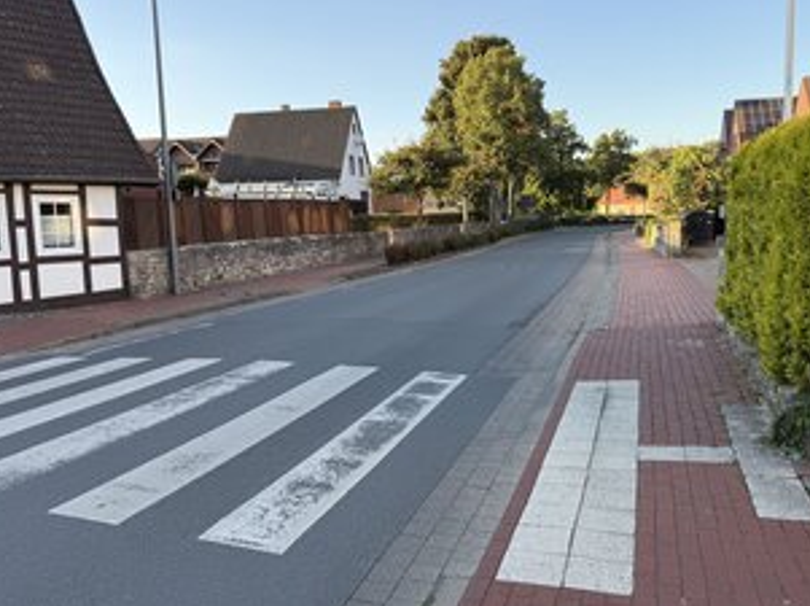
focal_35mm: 28
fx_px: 654
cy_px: 284
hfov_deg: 63.5
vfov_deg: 49.6
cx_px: 413
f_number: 1.78
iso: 80
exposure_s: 1/772
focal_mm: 6.76
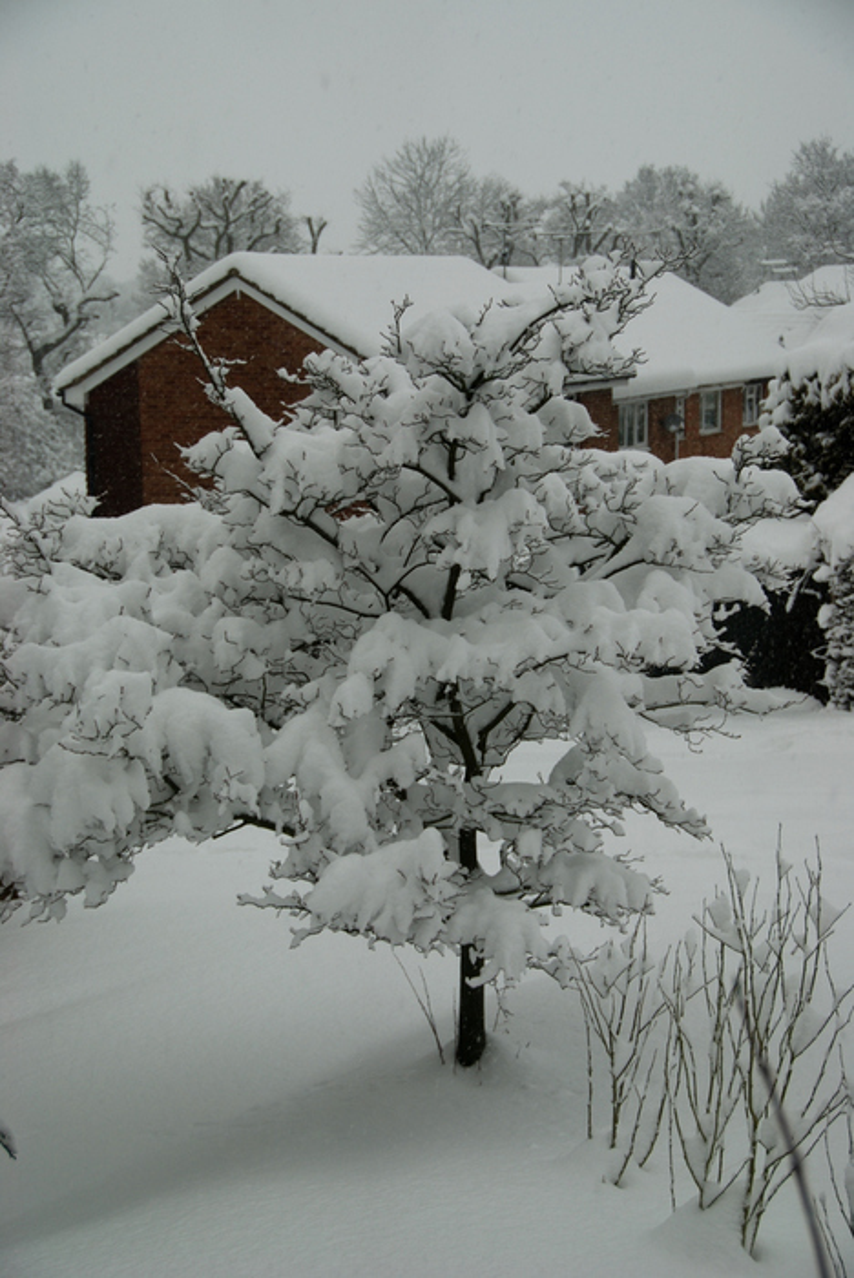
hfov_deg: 19.0
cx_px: 427
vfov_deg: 28.1
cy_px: 639
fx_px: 2557
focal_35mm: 72
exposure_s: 1/100
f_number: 4.8
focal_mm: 48
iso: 100
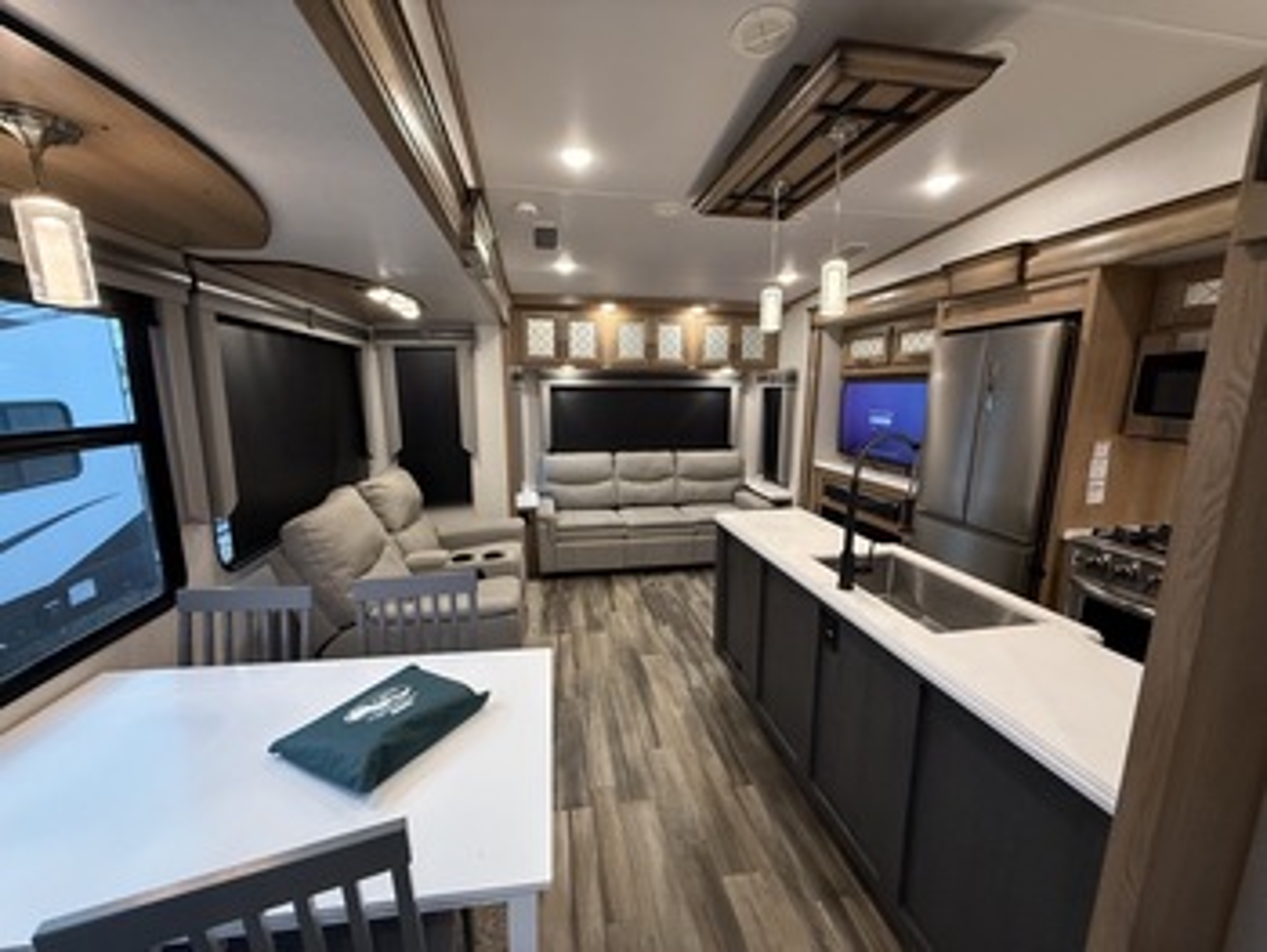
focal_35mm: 14
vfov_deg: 85.7
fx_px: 513
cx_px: 634
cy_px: 476
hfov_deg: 102.0
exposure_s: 1/71
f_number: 2.2
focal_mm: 2.22
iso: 320
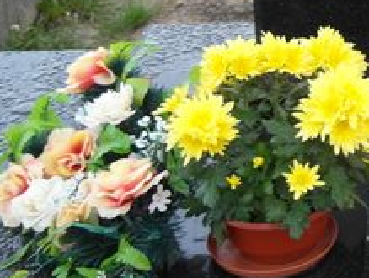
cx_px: 512
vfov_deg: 13.5
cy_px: -104
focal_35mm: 105
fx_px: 1121
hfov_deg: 17.3
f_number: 2.7
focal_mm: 7.8
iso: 100
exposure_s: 1/60
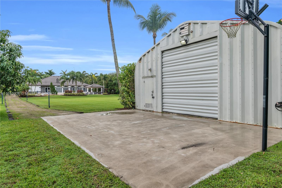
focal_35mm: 24
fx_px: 184
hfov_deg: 74.9
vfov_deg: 54.1
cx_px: 141
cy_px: 94
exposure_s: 1/250
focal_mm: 23.5
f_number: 9
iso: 320
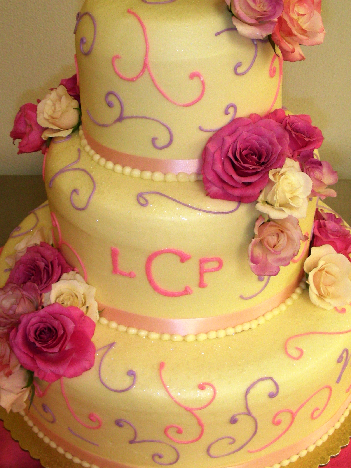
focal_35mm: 50
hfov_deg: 29.1
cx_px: 169
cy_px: 223
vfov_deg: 38.2
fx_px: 676
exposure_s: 1/13.7
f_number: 3.5
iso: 200
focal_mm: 6.3
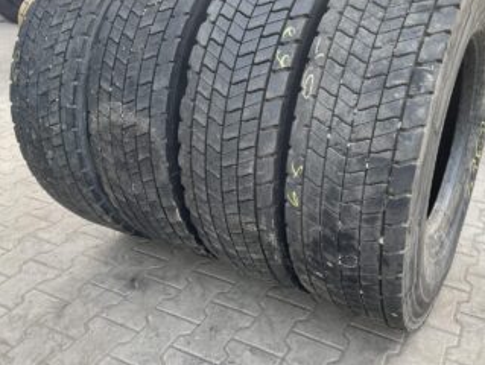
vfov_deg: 40.5
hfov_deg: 52.2
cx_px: 289
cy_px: 136
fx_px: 491
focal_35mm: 35
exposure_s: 1/121
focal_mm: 4.2
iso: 64
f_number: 1.6
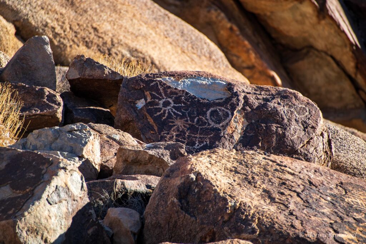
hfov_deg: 4.6
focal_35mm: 450
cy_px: 122
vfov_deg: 3.1
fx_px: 4573
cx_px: 183
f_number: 5.6
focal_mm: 300
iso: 200
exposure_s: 1/400
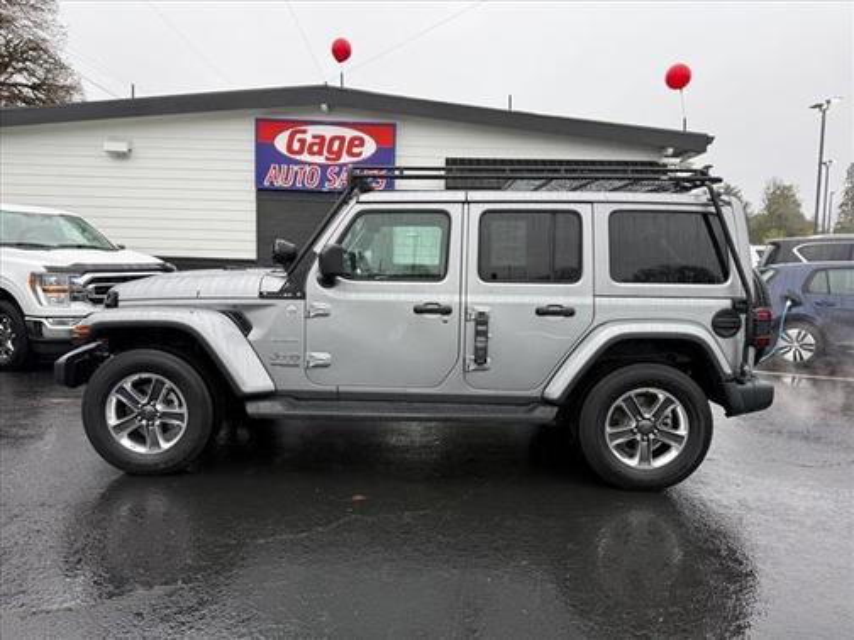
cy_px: 320
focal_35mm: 24
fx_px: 592
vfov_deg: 56.8
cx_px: 427
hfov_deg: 71.6
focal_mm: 6.76
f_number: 1.78
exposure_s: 1/377
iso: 80
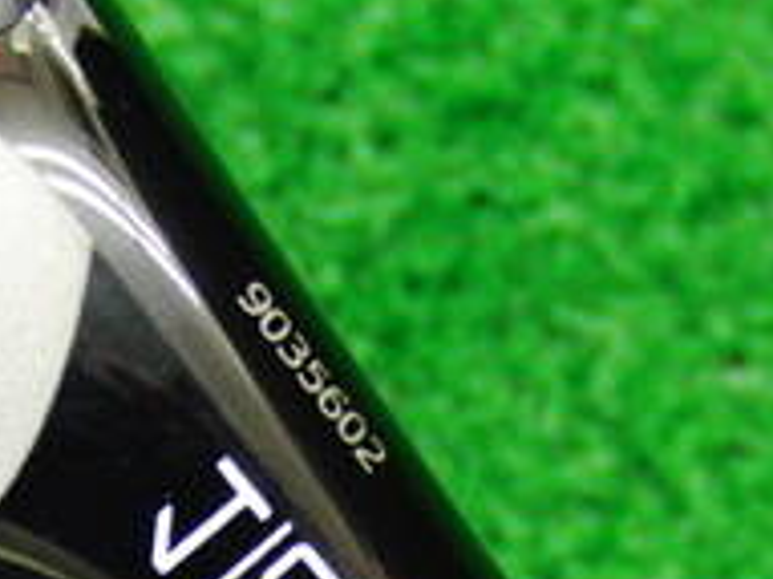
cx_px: 356
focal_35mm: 124
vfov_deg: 11.6
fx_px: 2767
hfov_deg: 15.9
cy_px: 802
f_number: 3.6
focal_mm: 6.42
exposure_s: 1/20
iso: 400
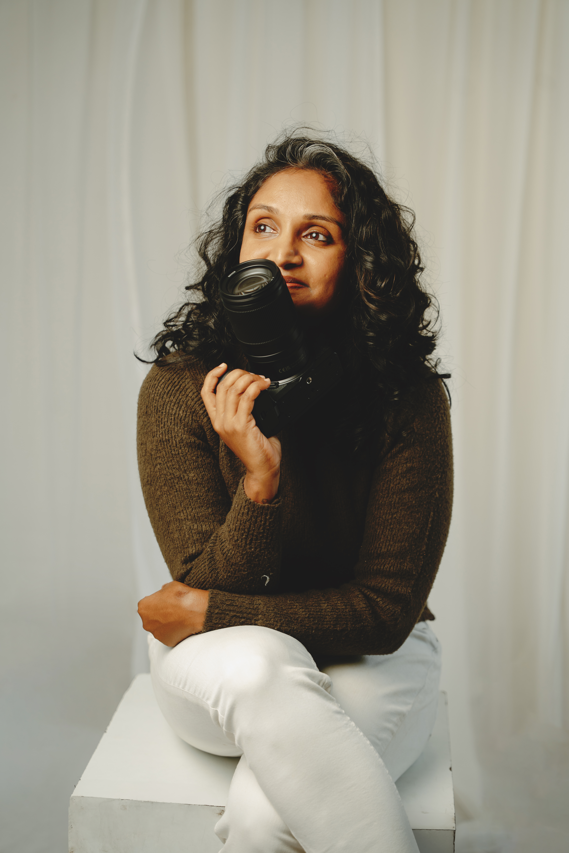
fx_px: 1591
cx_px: 284
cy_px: 426
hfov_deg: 20.3
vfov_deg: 30.0
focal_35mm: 67
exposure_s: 1/100
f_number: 2.8
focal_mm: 67.1
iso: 125
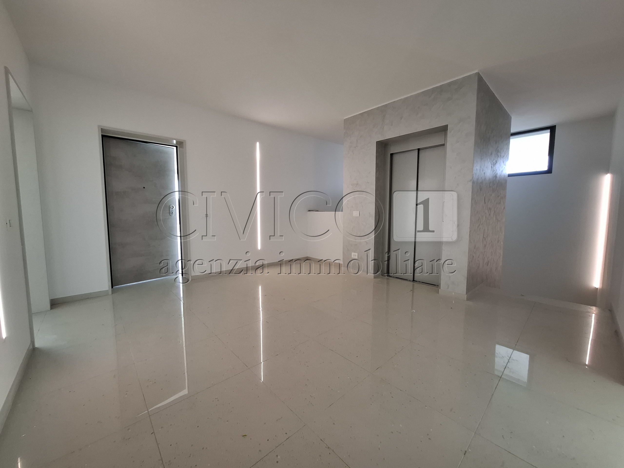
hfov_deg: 106.2
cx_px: 312
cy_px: 234
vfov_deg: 89.9
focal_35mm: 13
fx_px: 234
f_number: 2.2
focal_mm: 1.74
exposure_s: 1/50
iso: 80
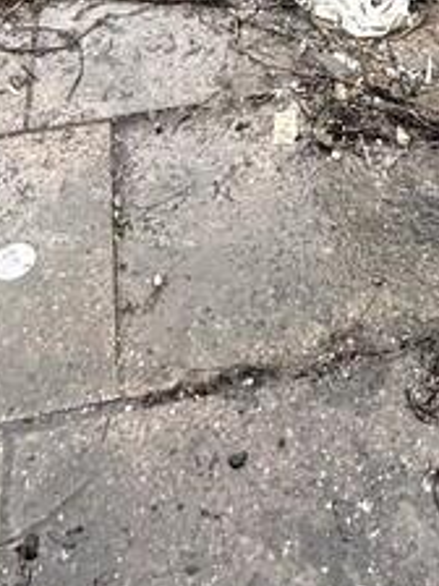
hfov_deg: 22.8
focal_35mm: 64
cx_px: 316
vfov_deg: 21.6
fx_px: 1082
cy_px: -426
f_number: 2.2
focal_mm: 2.22
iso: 100
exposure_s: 1/99
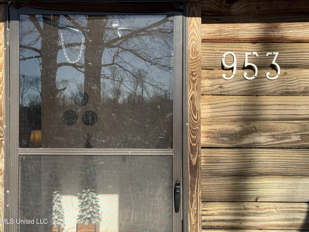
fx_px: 428
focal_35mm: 48
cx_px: 154
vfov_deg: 30.3
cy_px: 116
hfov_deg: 39.7
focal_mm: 6.76
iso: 80
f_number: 1.78
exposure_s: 1/2273
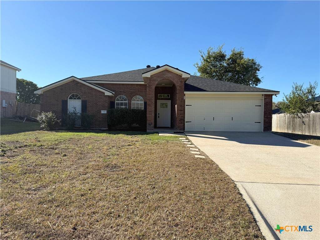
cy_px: 120
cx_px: 160
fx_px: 222
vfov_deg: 56.8
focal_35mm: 24
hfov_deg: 71.6
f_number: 1.78
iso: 80
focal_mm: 6.76
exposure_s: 1/4167
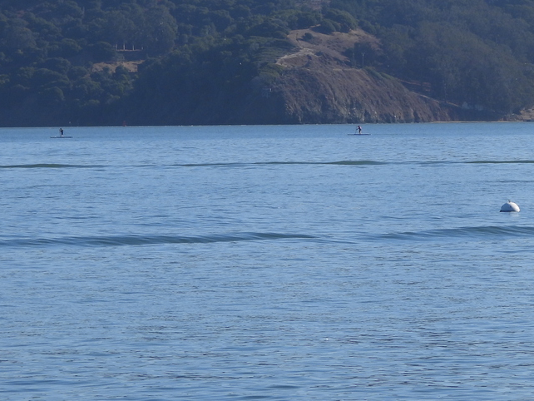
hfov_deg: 6.6
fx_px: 4614
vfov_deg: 5.0
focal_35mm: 299
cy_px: 9
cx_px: 460
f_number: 4.5
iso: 100
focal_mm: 26.8
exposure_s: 1/1000
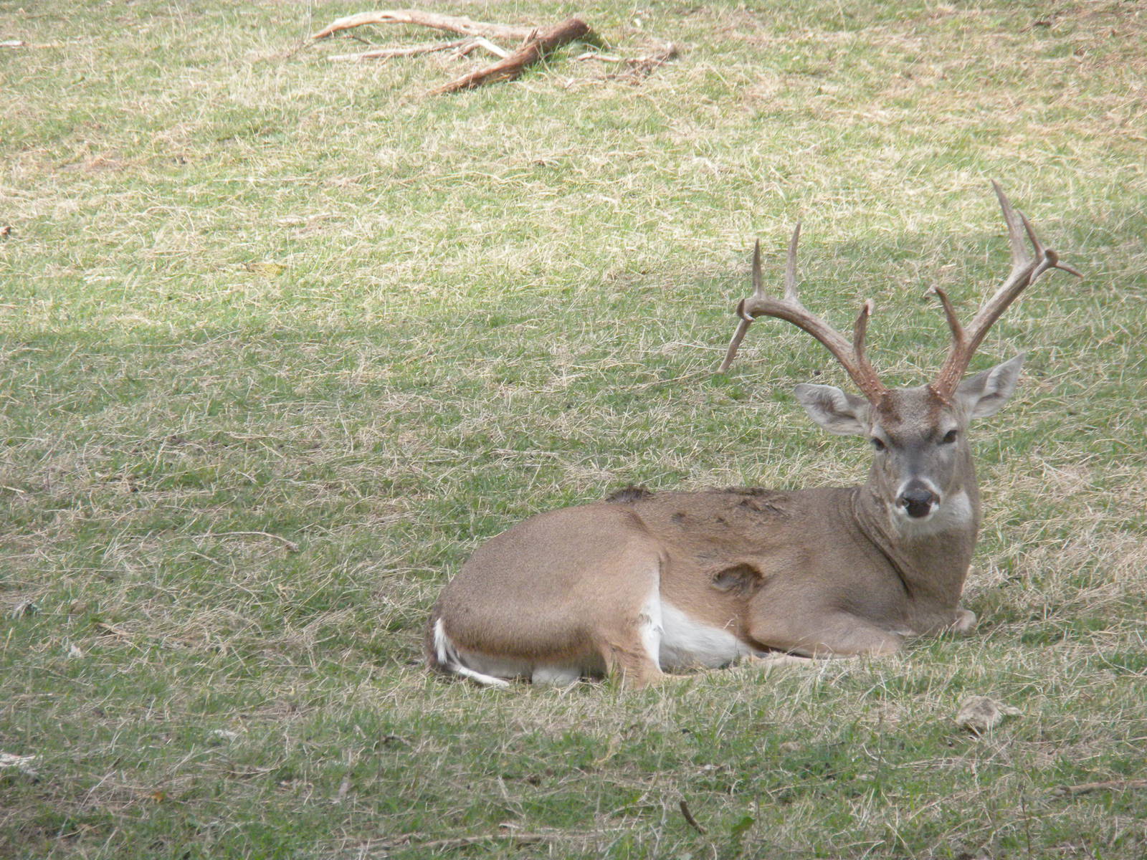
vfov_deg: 5.7
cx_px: 574
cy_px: 430
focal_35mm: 260
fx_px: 8615
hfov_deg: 7.6
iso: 276
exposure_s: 1/500
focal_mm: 46.2
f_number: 5.3
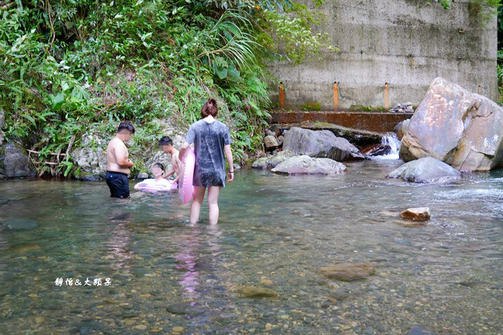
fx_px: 601
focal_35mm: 43
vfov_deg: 31.1
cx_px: 265
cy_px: 180
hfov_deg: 45.4
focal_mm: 38
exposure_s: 1/40
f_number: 4
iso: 400
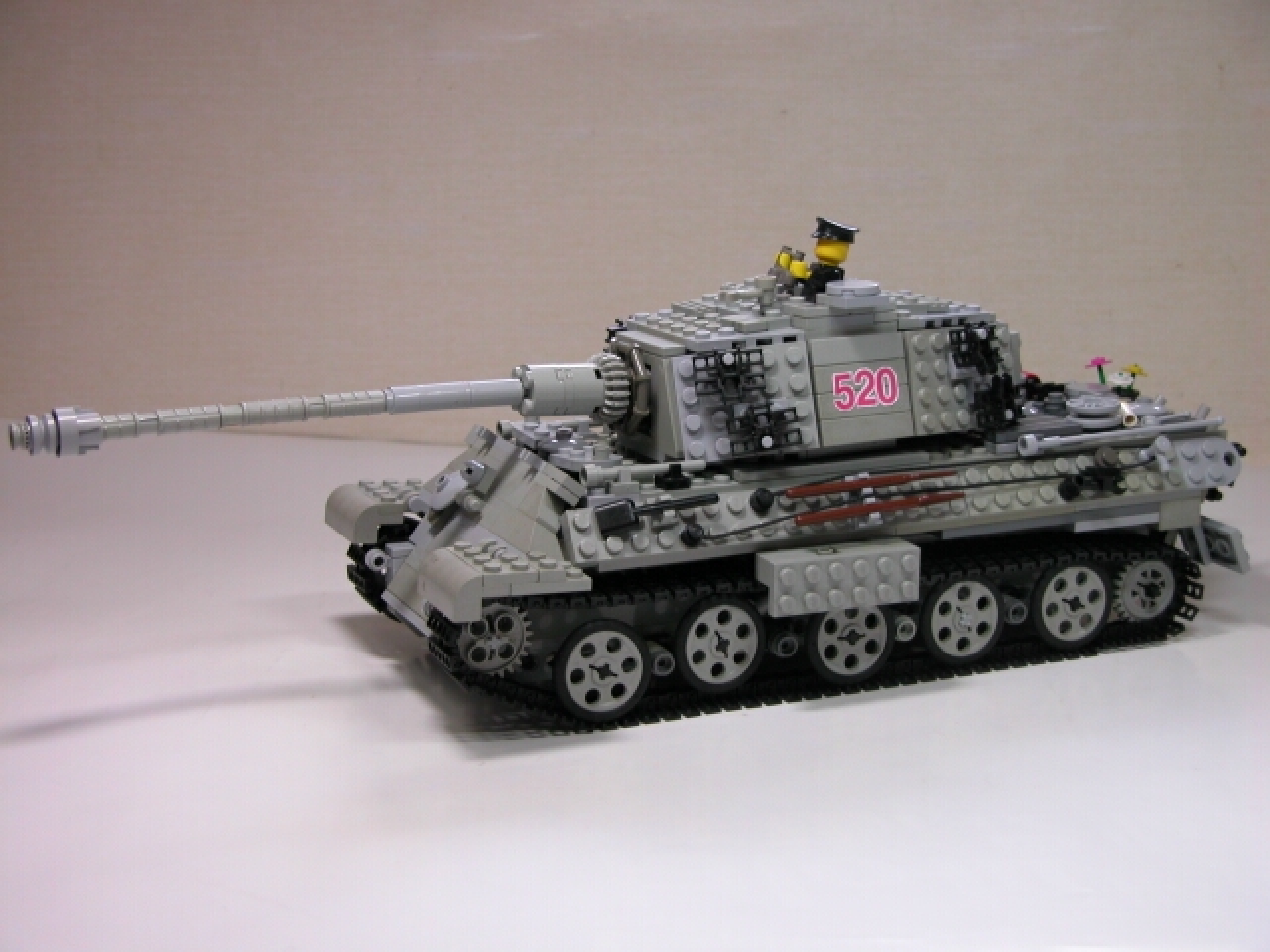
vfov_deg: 23.7
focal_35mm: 62
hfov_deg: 31.2
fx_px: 2275
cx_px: 635
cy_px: 476
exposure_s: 1/36.9
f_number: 3.2
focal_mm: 15.7
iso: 100
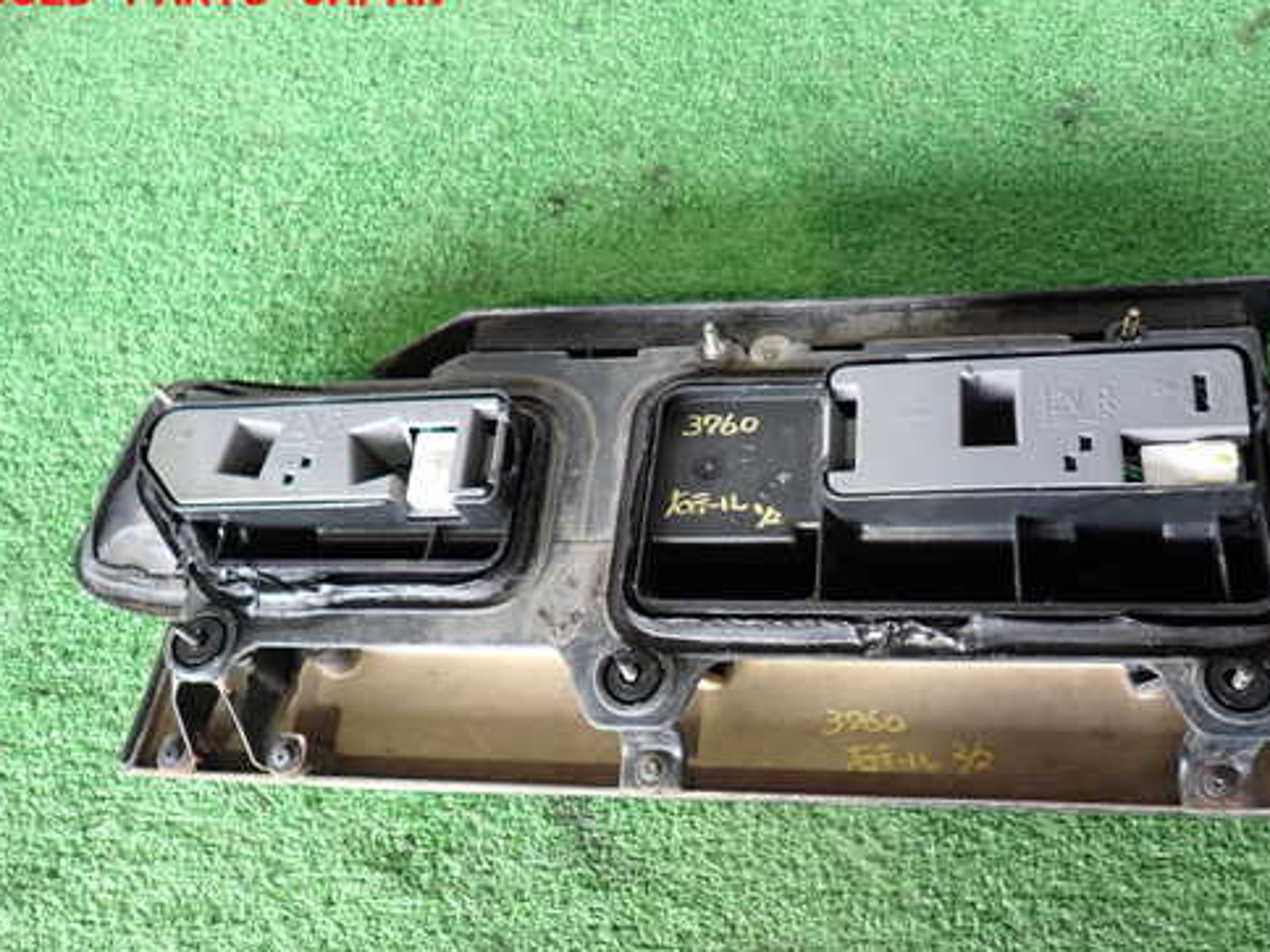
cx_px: 753
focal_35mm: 31
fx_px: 1137
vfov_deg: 45.3
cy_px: 545
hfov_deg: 58.0
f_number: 2
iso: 200
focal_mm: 4.5
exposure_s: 1/30
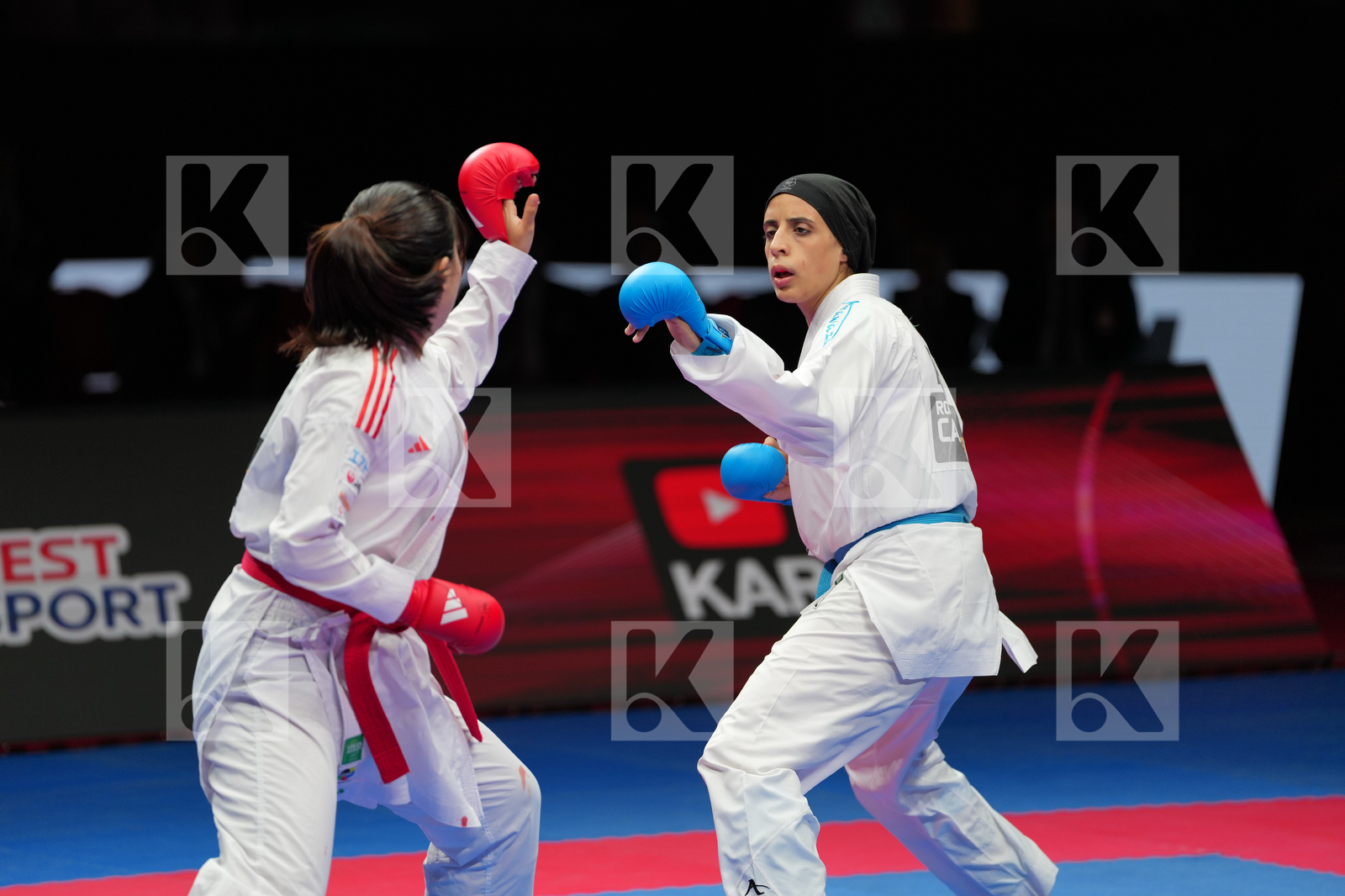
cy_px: 448
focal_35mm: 200
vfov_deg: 6.9
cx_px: 672
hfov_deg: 10.3
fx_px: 7470
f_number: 2.8
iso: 500
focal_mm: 200
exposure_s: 1/1000
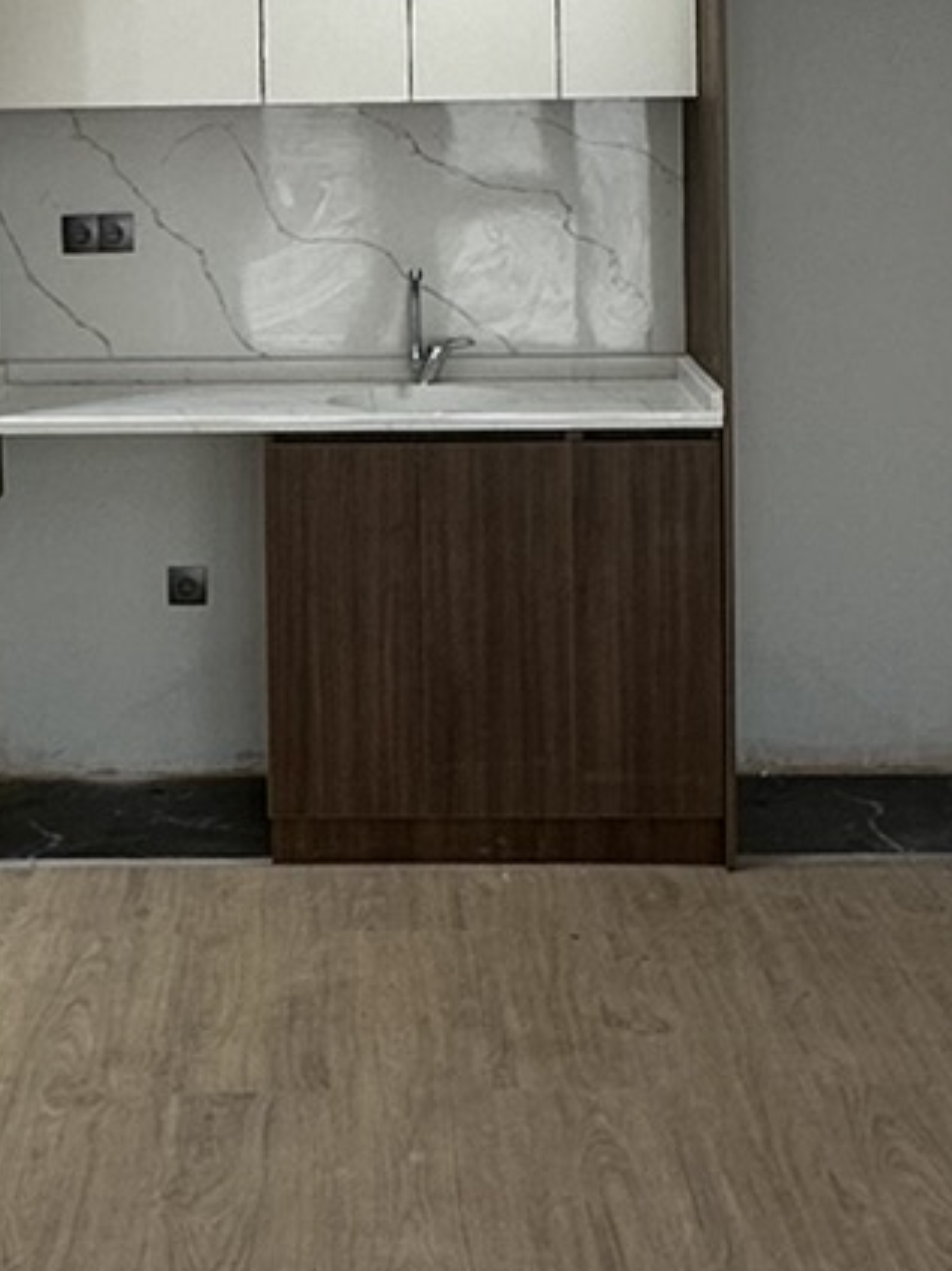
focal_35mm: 68
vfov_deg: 27.7
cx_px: 313
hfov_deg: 21.5
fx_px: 2496
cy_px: 160
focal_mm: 2.22
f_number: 2.2
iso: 100
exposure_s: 1/100
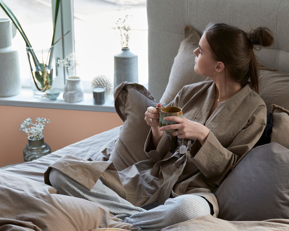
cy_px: 131
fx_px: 667
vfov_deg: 19.7
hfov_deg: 24.4
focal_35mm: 78
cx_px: 168
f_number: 3.9
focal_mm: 40
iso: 800
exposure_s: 1/60
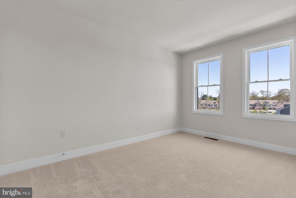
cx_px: 148
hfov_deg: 96.7
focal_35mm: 16
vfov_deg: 73.8
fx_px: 132
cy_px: 99
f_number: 8
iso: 320
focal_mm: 16
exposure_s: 1/15
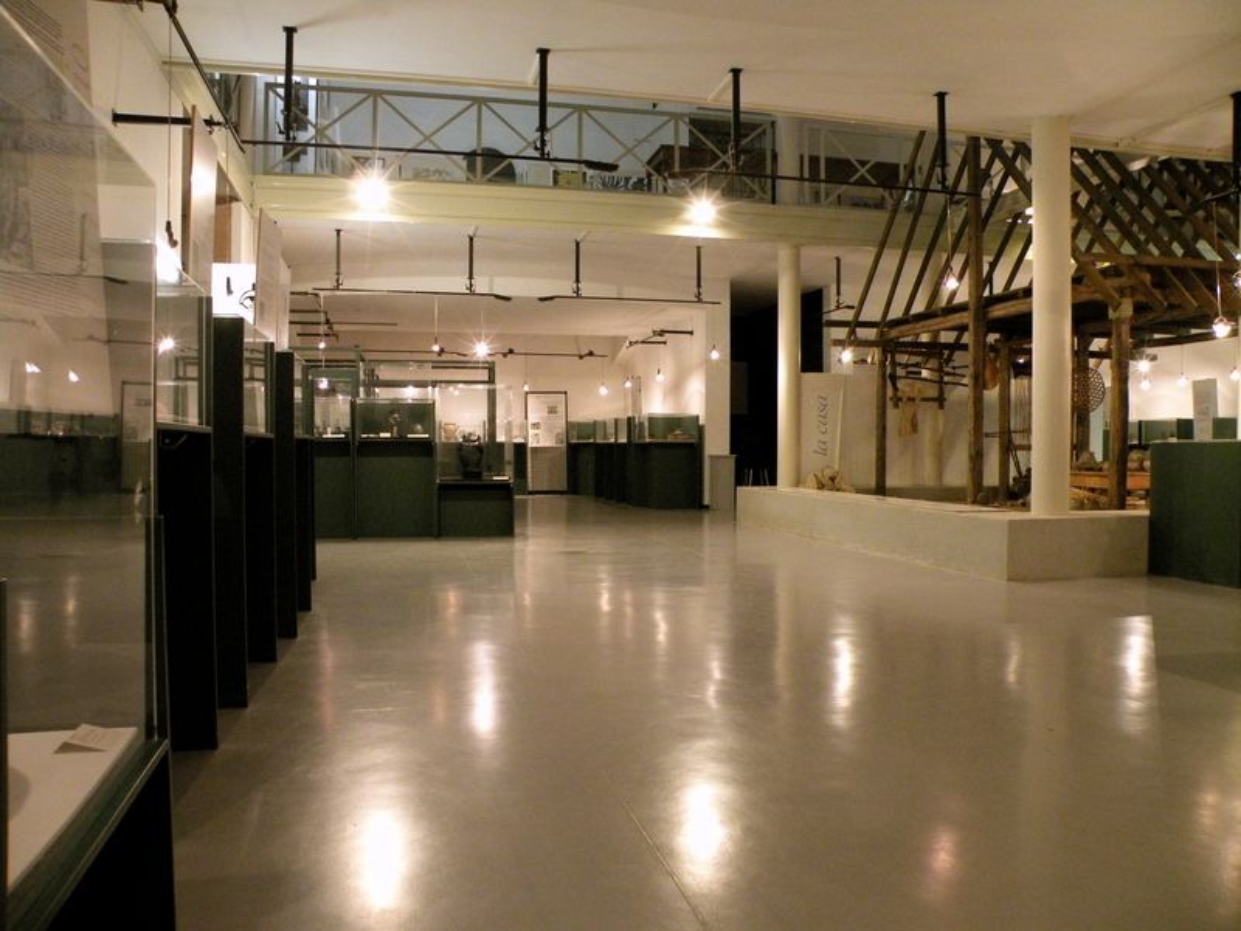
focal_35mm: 27
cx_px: 620
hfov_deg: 65.3
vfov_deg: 51.4
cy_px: 466
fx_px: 968
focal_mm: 4.7
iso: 400
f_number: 2.8
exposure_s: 1/24.8
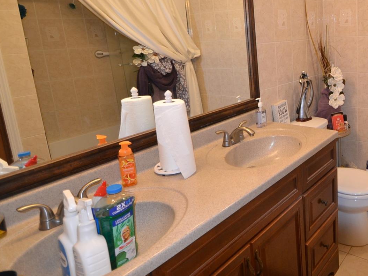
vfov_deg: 49.4
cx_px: 316
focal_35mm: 28
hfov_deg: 56.7
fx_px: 298
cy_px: 107
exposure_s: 1/60
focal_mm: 10
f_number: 3.5
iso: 400
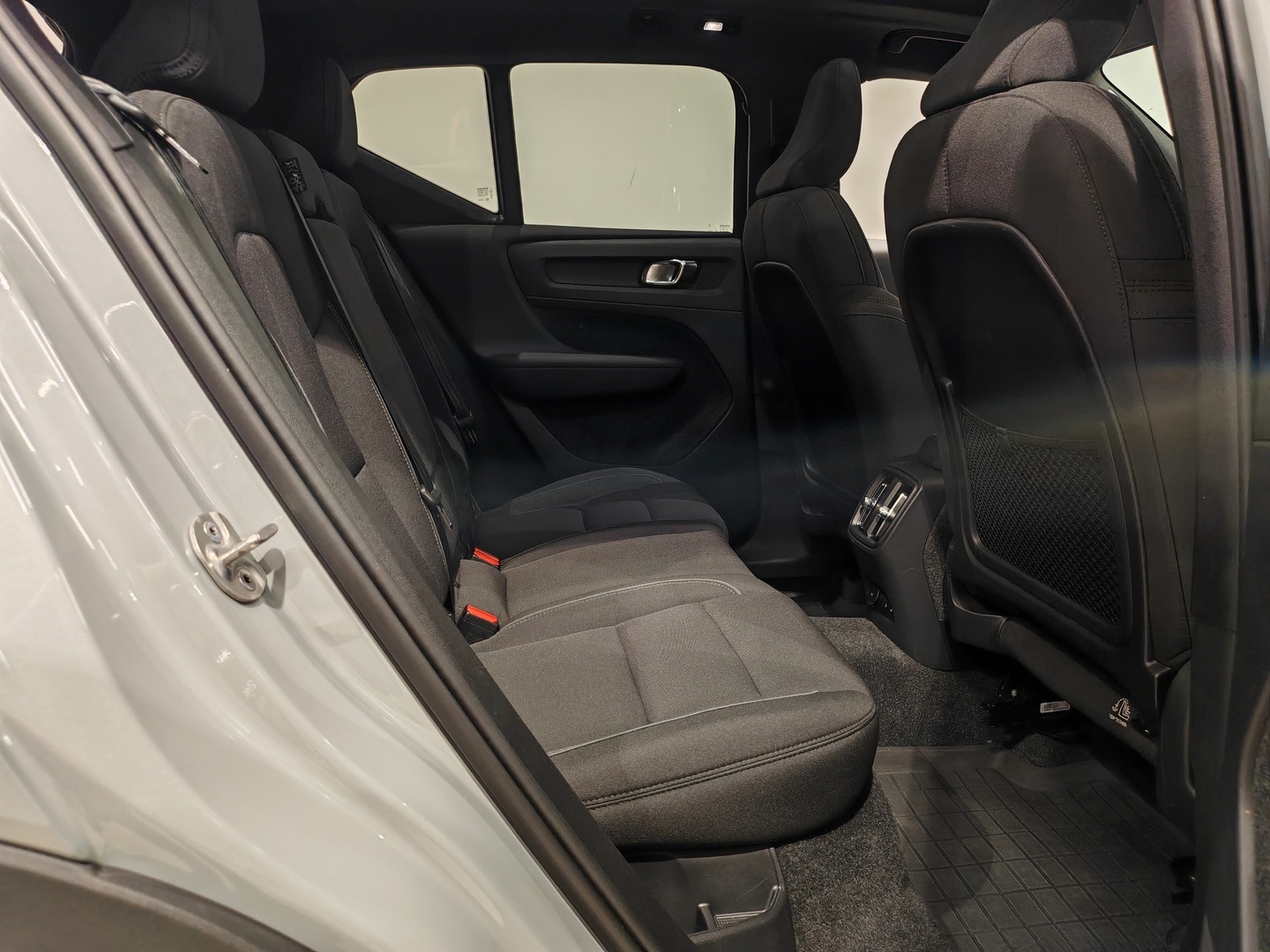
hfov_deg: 67.3
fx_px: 954
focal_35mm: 26
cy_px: 476
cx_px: 635
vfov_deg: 53.1
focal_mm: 5.4
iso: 320
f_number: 1.6
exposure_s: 1/100
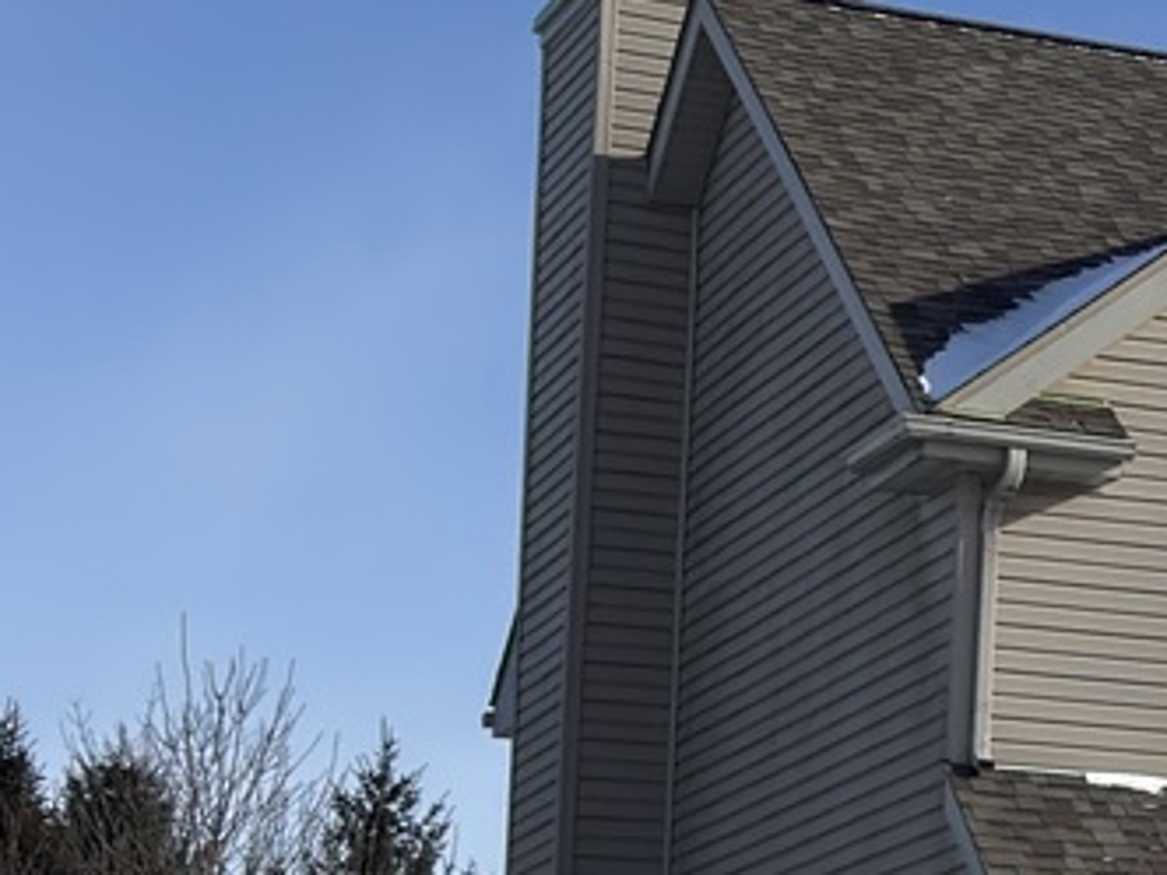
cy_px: 864
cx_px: 2271
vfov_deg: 9.7
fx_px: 5124
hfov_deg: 11.7
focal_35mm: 152
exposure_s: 1/11628
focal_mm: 6.76
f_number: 1.78
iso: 100
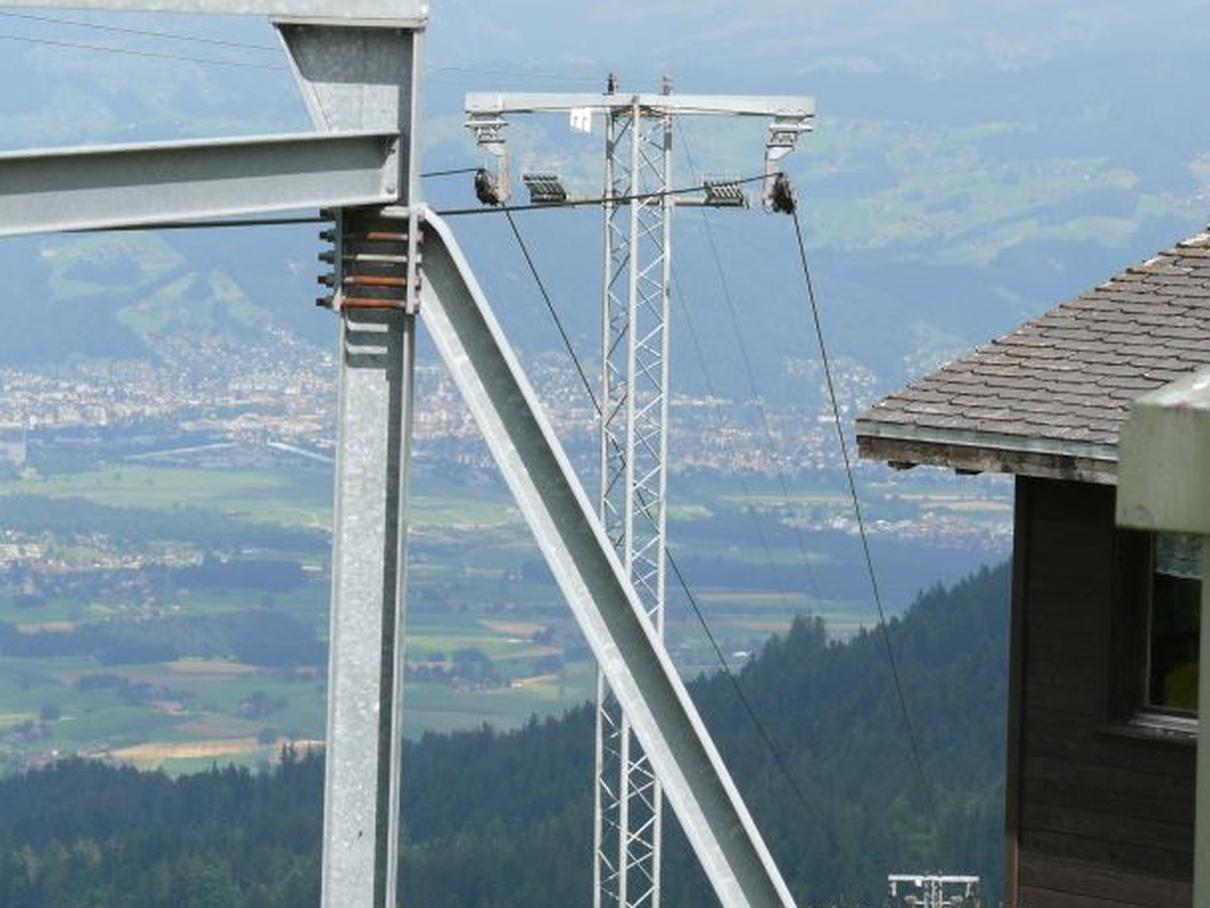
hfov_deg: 10.2
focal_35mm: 193
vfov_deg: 7.7
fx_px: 6748
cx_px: 681
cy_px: 336
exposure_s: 1/400
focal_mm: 31
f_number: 5.6
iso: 100
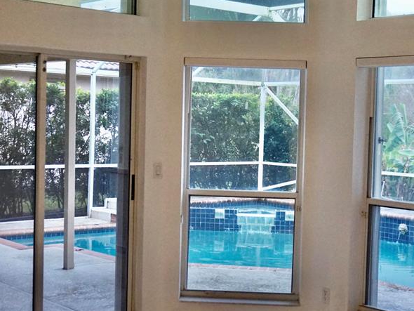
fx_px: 778
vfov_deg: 22.6
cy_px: 159
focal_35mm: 65
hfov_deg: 29.7
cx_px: 246
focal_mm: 26
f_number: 4.5
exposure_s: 1/160
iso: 1250
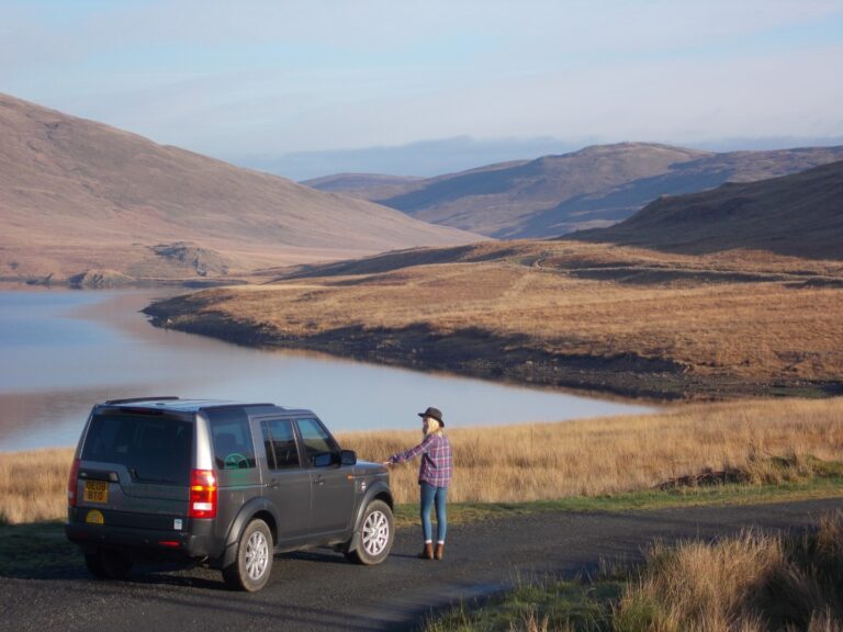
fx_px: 2752
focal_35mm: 113
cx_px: 422
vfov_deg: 13.1
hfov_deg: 17.4
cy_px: 316
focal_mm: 20.1
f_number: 6
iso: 80
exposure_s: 1/160
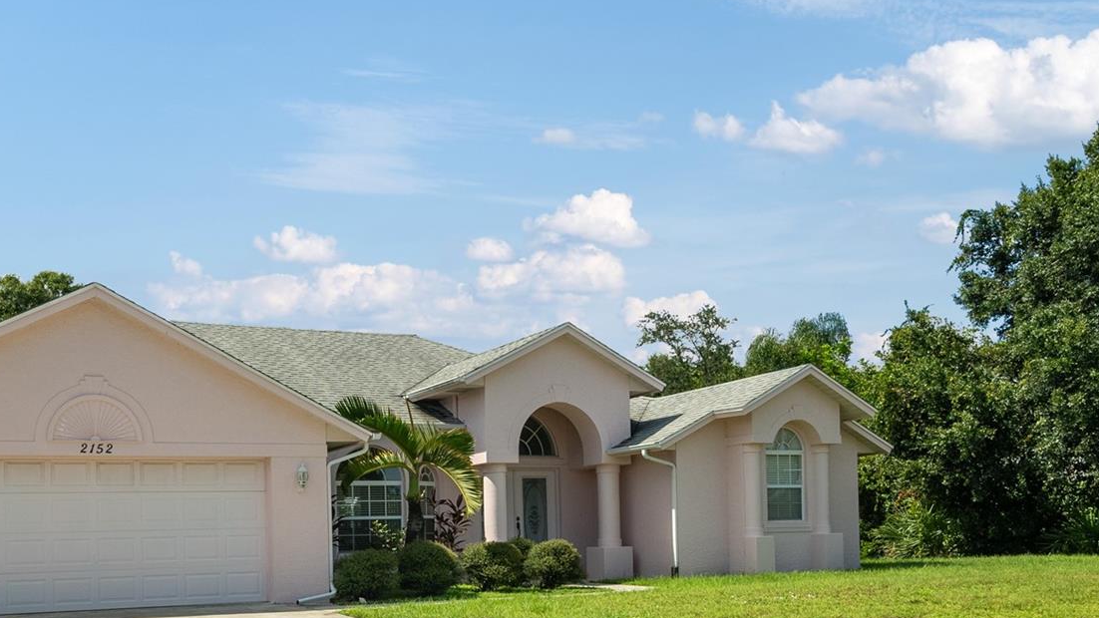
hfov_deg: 56.2
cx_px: 436
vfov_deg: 33.2
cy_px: 447
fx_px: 1020
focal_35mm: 35
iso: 2000
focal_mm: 23
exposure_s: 1/1250
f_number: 8
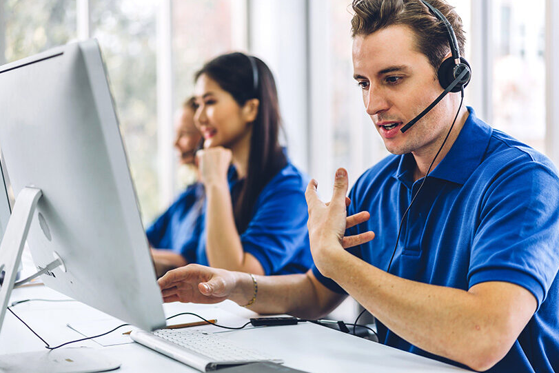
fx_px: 947
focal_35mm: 61
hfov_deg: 32.9
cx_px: 293
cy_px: 176
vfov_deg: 22.3
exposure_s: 1/320
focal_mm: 55
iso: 100
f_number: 1.8
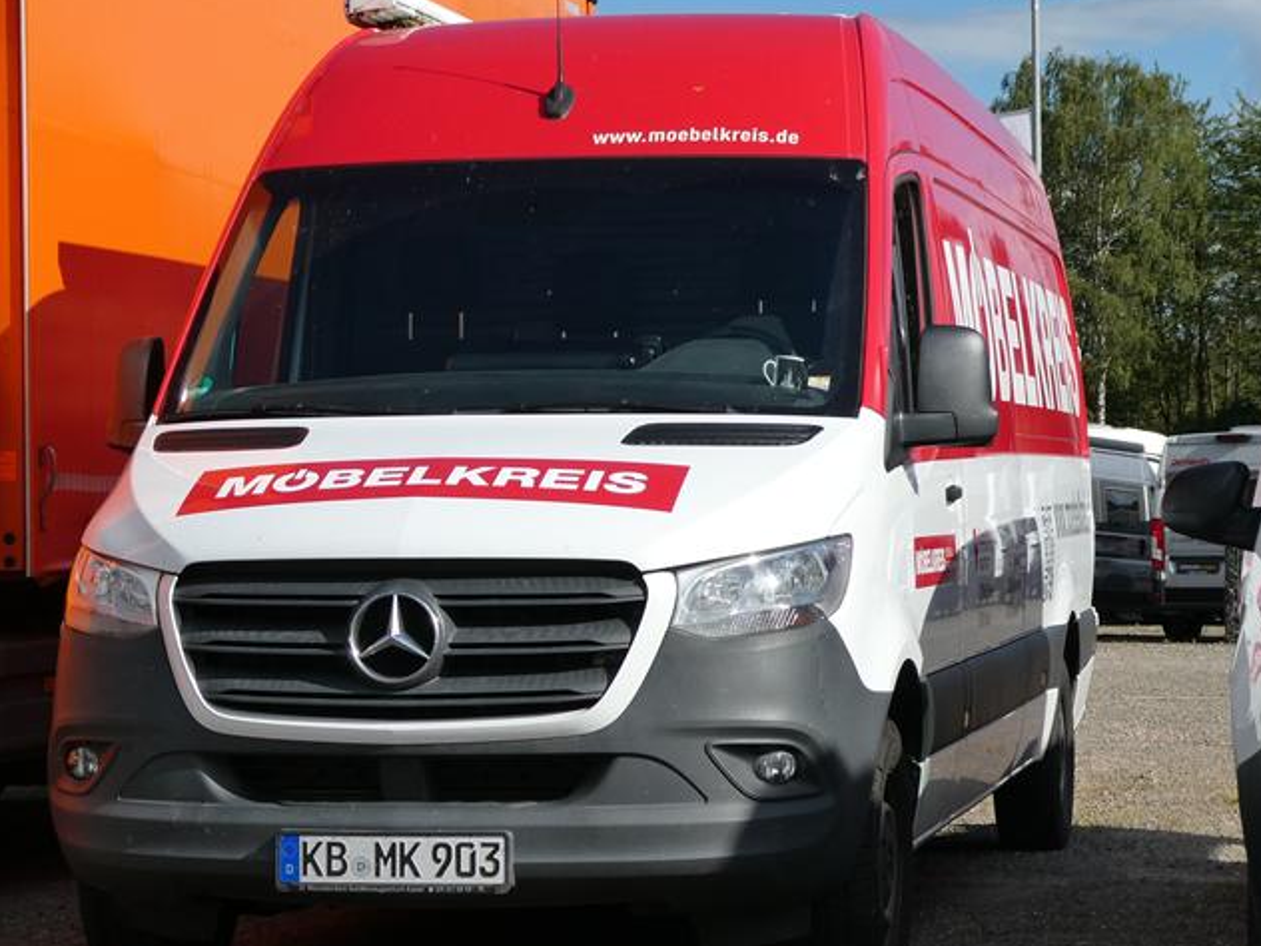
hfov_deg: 19.6
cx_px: 569
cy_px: 521
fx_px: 3643
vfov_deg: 14.8
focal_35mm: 100
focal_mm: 14.1
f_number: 4.7
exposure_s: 1/640
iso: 80
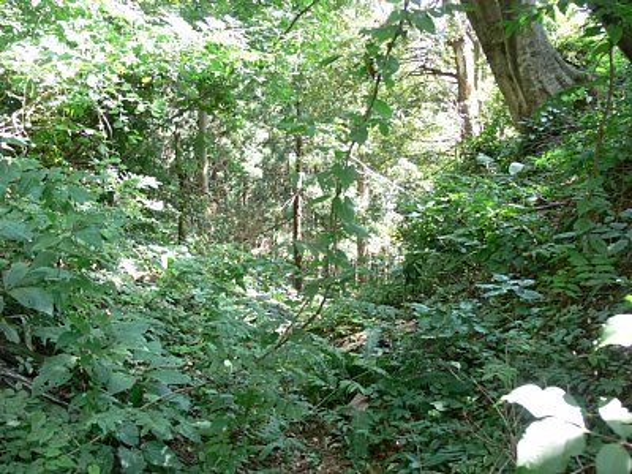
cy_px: 237
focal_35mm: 35
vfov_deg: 40.7
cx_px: 316
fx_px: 639
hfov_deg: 52.6
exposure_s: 1/30
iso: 100
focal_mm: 7.4
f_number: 2.8
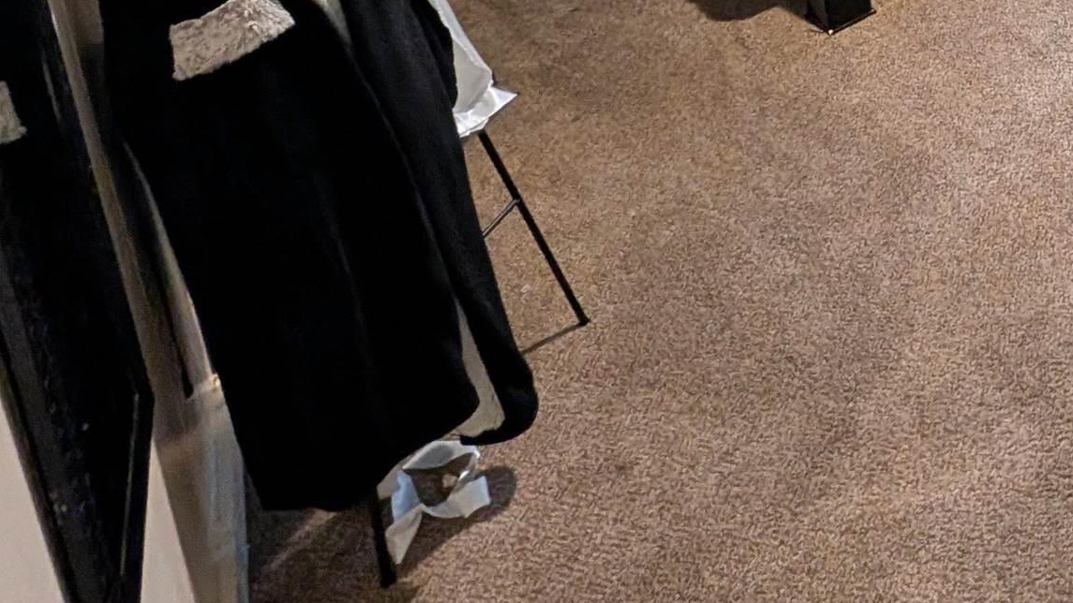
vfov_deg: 22.4
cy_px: -443
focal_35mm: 35
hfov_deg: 46.2
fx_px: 996
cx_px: 1103
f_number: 1.7
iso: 635
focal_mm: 2.02
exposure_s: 1/24
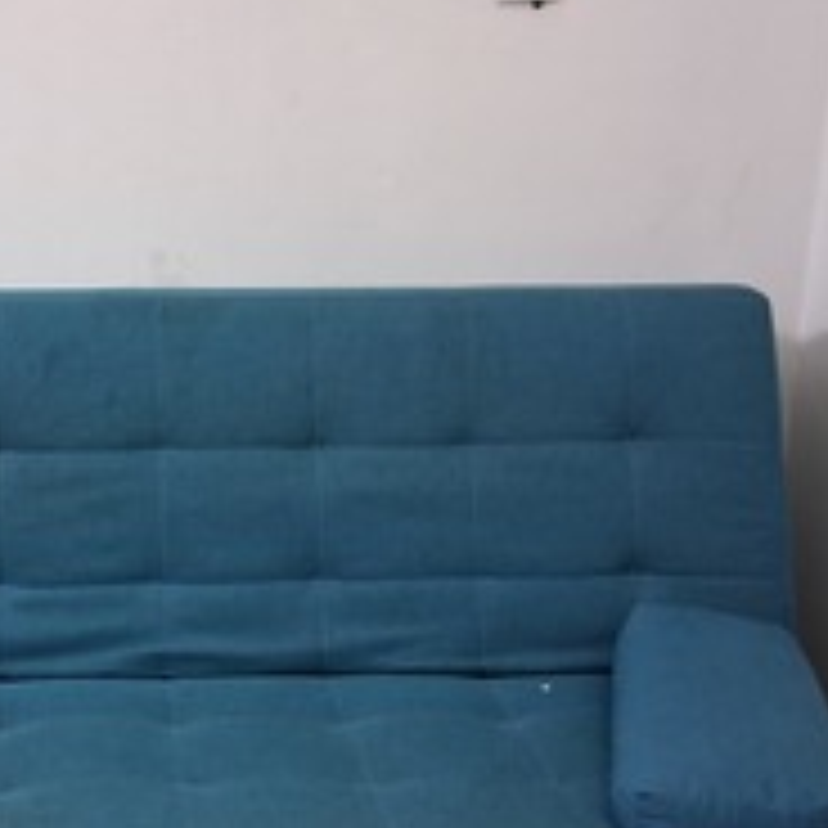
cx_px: 110
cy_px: 502
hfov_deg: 29.0
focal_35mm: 57
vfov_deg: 30.0
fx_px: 1543
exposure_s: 1/25
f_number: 1.8
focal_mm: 3.98
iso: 500
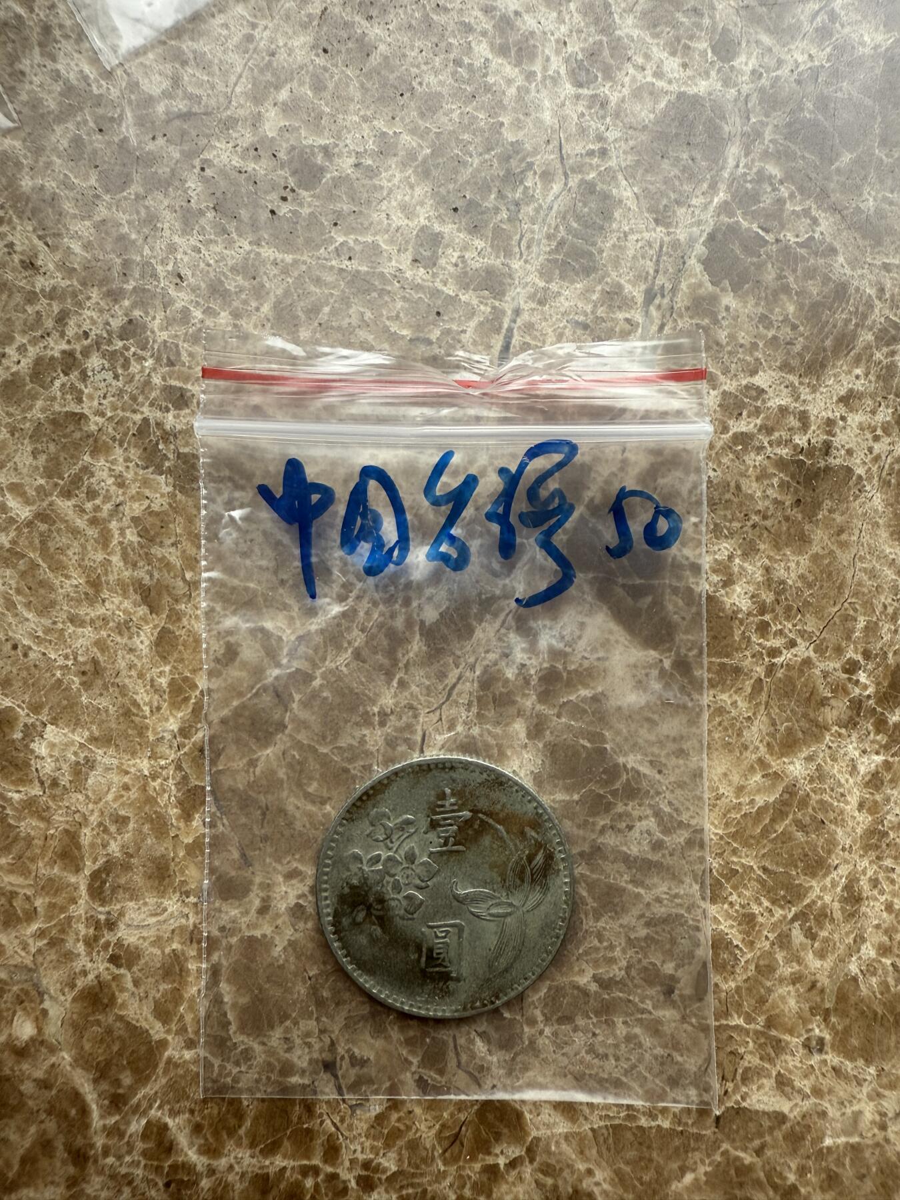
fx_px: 832
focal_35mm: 24
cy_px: 600
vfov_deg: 71.6
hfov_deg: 56.8
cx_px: 450
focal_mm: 2.22
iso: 100
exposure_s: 1/99
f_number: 2.2
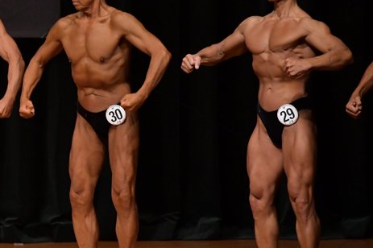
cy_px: 127
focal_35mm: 477
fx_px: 4939
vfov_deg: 2.9
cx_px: 93
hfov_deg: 4.3
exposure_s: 1/400
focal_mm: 190
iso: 5000
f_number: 5.6
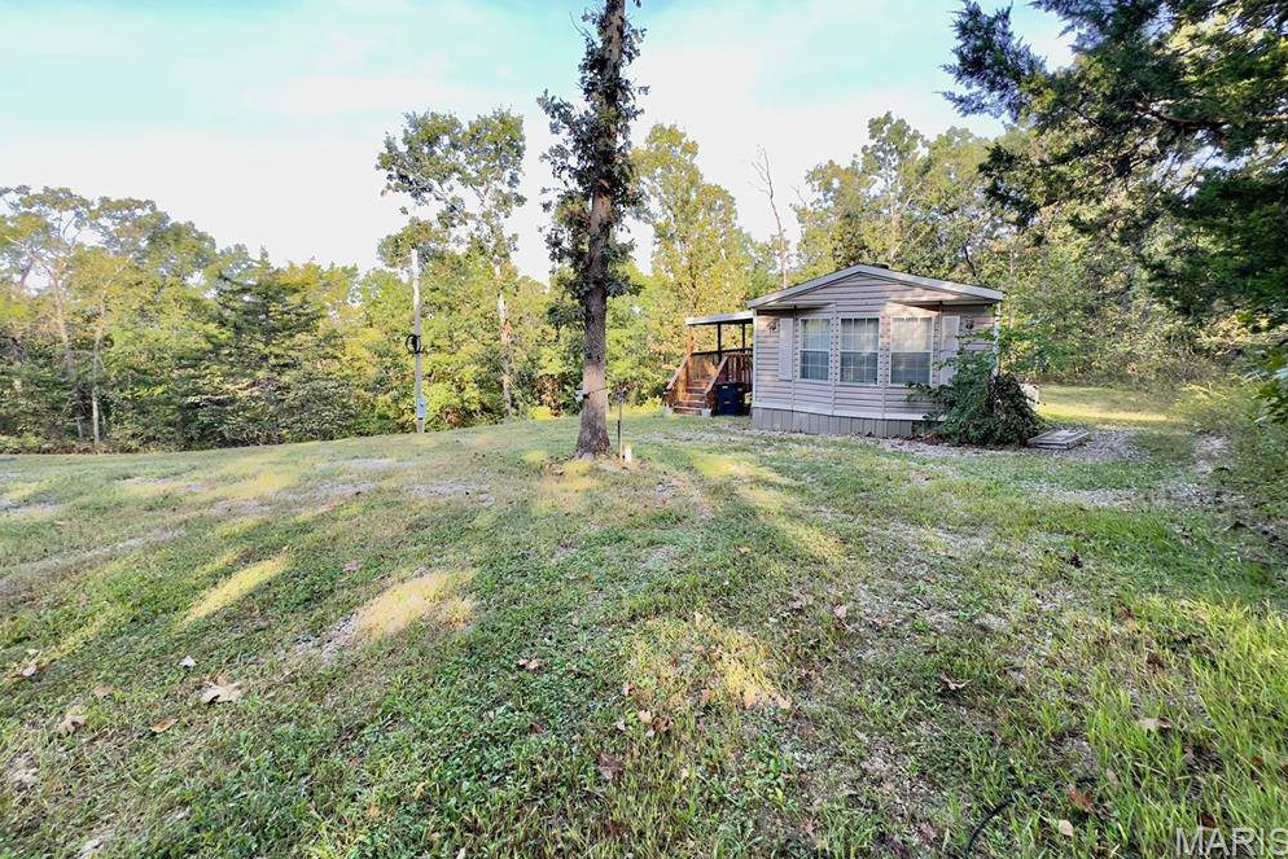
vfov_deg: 77.0
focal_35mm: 15
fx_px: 537
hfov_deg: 100.4
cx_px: 641
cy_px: 372
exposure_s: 1/99
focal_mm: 2.22
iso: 50
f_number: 2.2
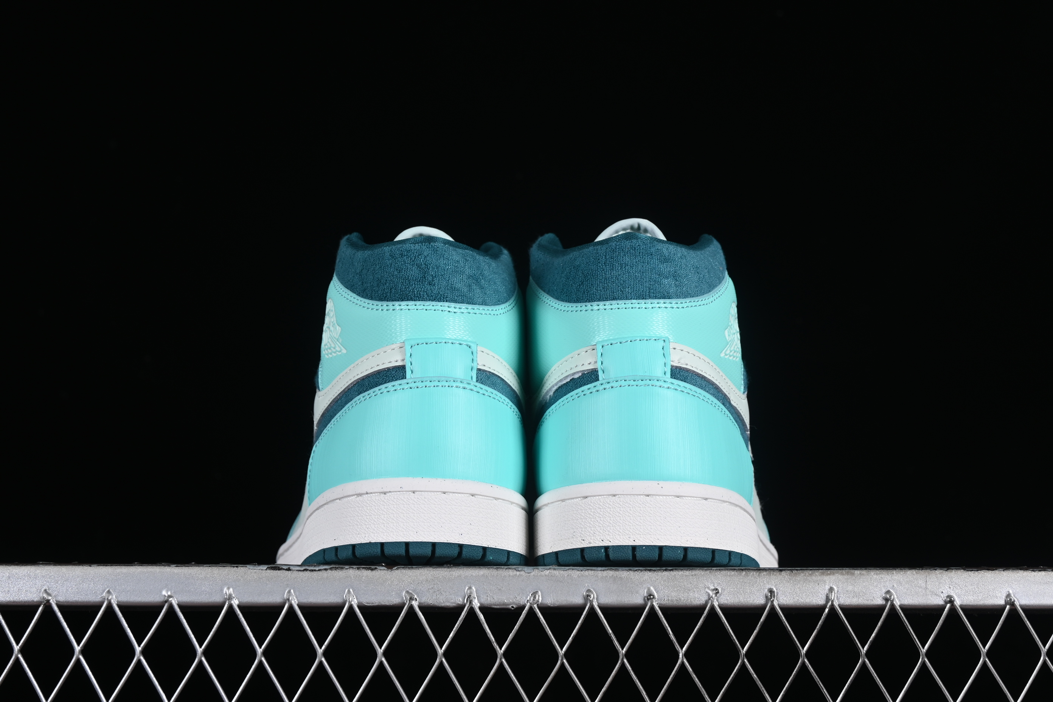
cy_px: 351
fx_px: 2194
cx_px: 526
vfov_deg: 18.2
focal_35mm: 75
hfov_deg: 27.0
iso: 160
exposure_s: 1/80
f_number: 8
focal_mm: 50
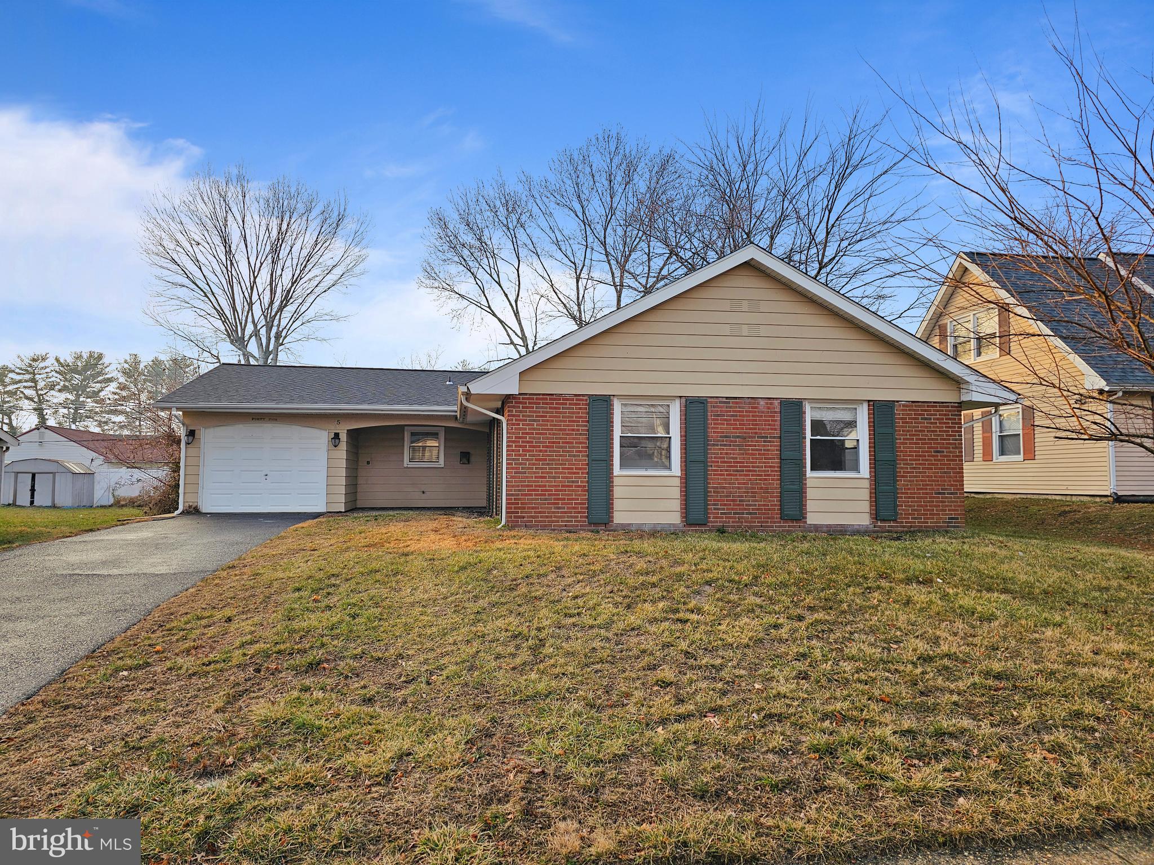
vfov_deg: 58.9
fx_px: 767
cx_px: 577
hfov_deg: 73.9
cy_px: 432
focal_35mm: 23
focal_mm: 6.3
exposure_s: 1/120
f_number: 1.7
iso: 12
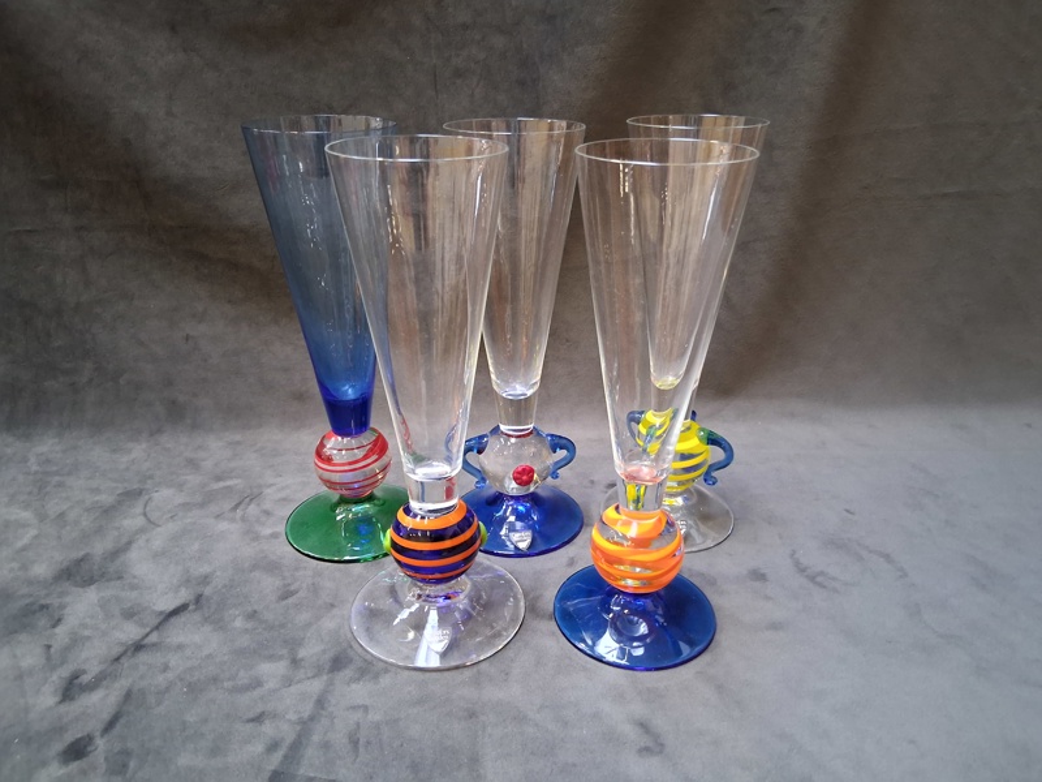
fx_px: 783
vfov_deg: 53.1
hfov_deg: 67.3
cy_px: 391
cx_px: 521
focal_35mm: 26
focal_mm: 3.98
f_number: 1.8
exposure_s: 1/25
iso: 500
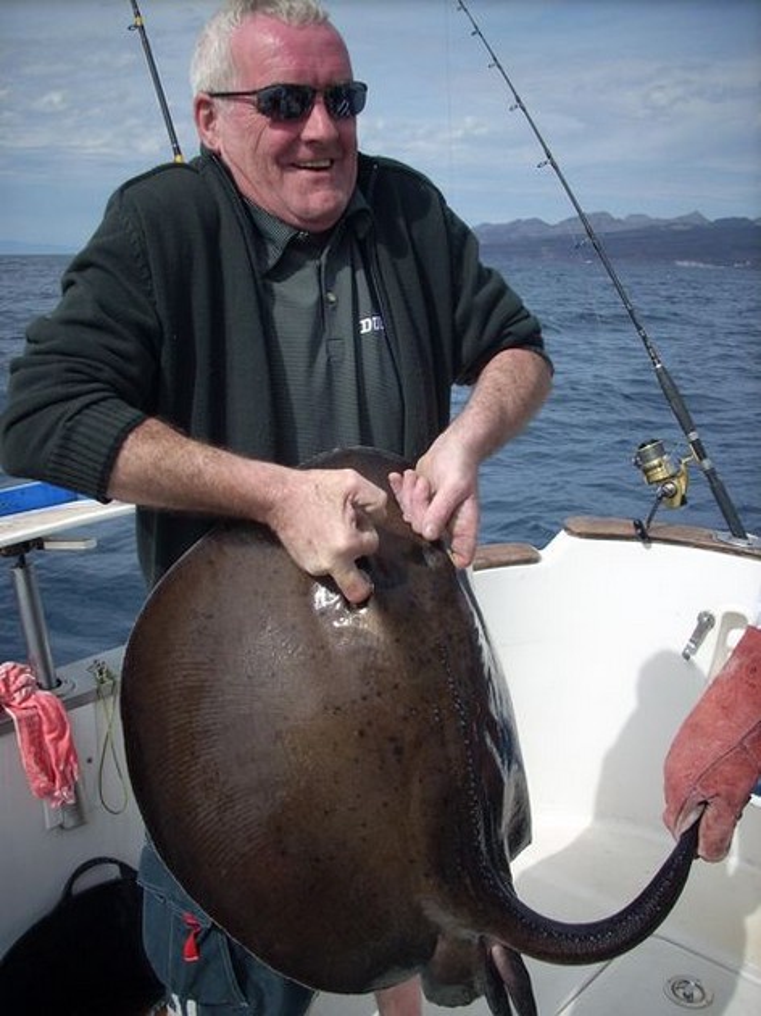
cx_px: 380
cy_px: 508
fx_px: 1085
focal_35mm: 37
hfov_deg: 38.6
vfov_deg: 50.2
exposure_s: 1/297
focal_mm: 6.2
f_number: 5.6
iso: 64
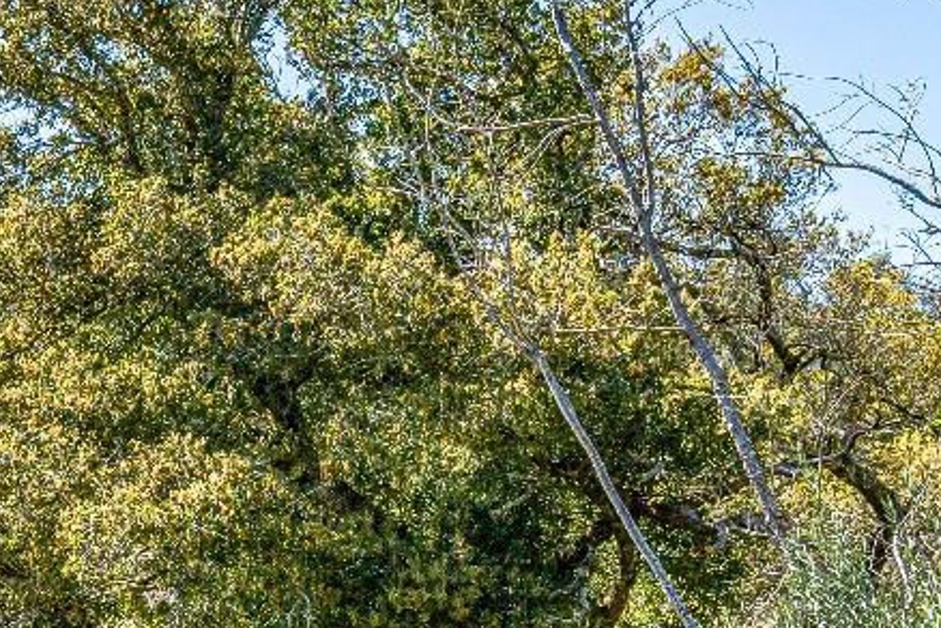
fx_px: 2953
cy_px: 858
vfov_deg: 11.7
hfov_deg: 17.0
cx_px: -279
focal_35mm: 113
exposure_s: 1/400
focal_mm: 33
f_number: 11
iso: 320
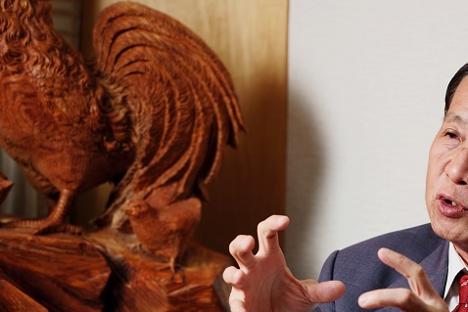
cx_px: 333
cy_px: 211
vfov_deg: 7.9
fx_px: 2263
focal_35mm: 174
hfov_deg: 11.8
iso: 500
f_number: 4
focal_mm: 105
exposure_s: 1/200
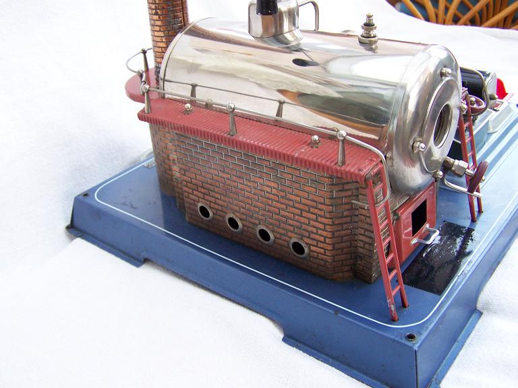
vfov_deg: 37.7
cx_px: 259
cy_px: 194
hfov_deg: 49.0
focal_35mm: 38
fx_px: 569
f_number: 2.8
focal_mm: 6.3
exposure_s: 1/30
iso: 125
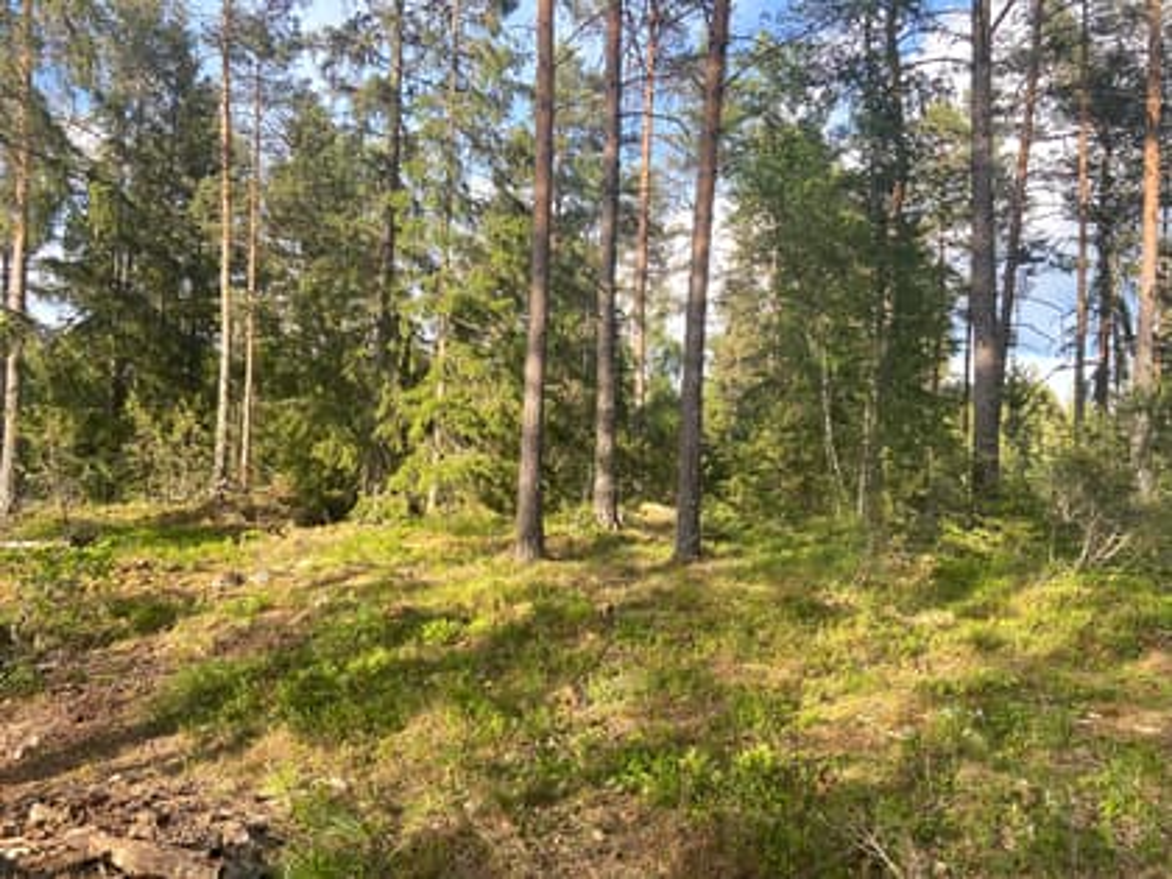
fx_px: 880
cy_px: 440
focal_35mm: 26
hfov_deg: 67.3
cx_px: 586
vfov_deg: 53.1
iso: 32
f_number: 1.8
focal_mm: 4.25
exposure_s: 1/597
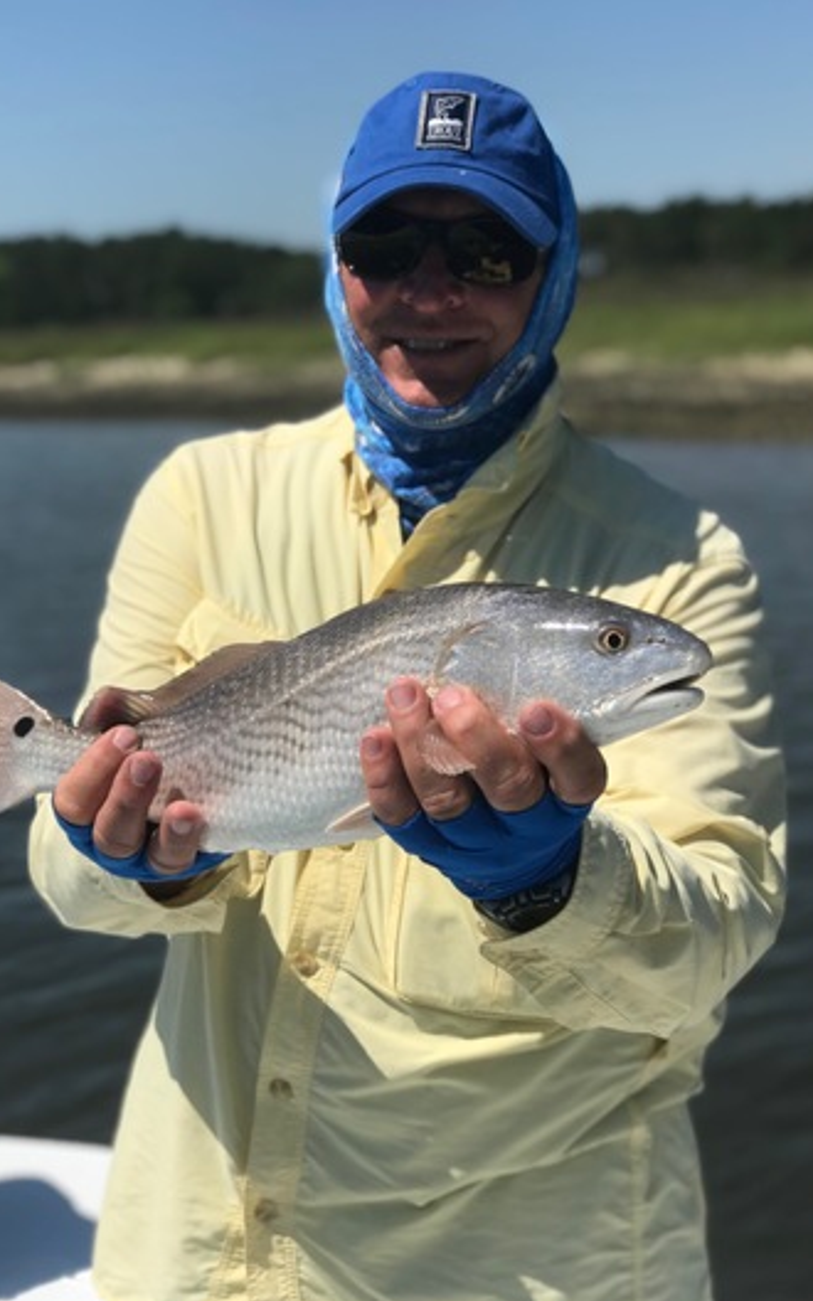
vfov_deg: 33.5
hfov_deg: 21.3
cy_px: 654
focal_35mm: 61
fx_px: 2163
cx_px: 355
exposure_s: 1/1808
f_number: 2.8
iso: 20
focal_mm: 6.6
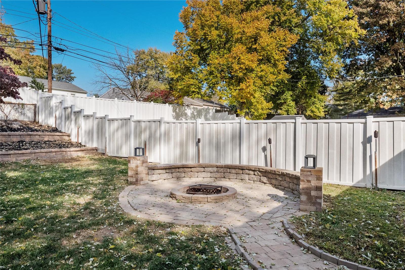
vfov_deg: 49.5
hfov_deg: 69.4
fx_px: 292
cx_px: 202
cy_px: 135
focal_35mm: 26
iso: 400
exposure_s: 1/2000
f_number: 6.3
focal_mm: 13
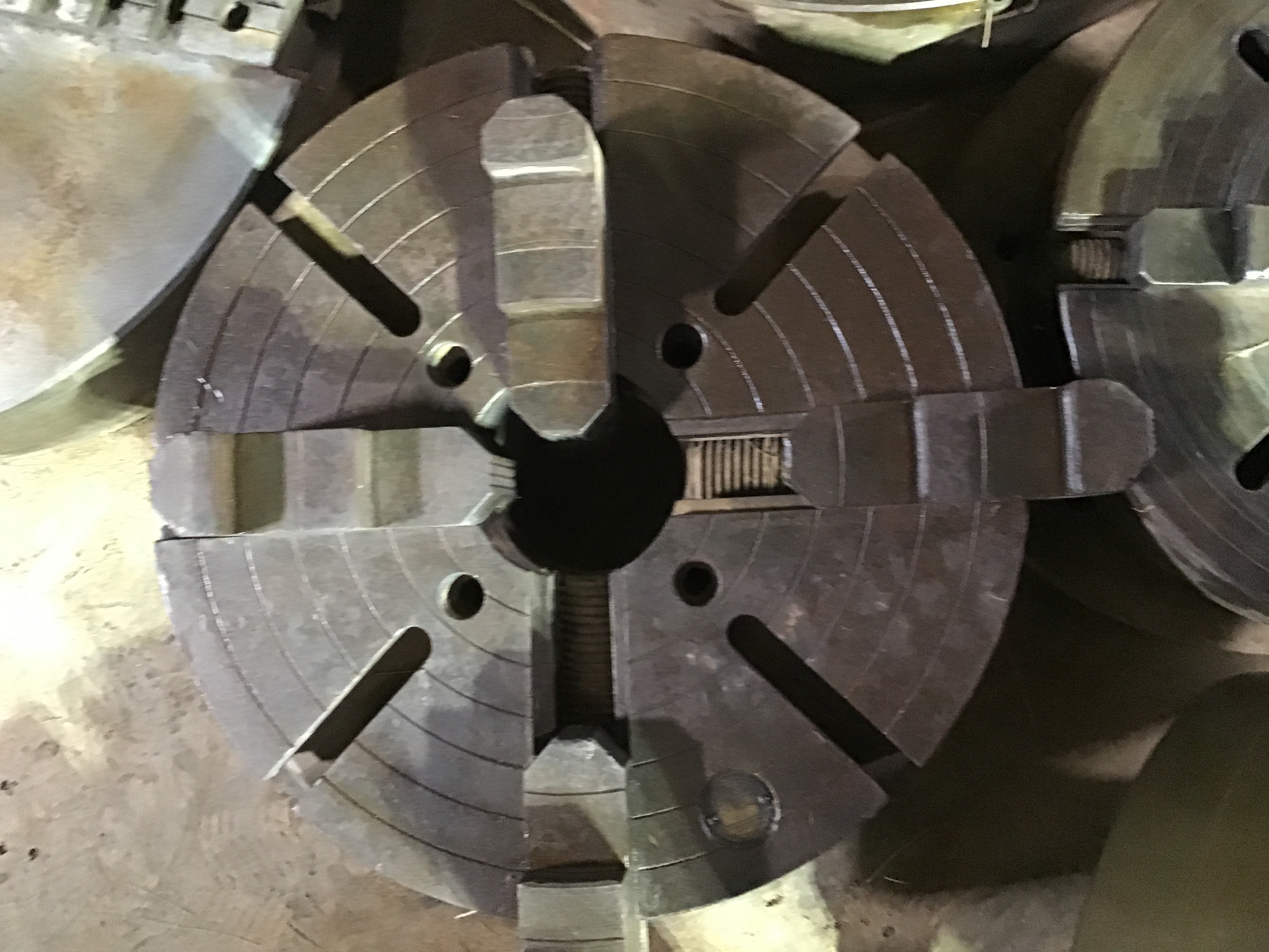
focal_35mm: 31
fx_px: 1136
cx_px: 634
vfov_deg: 45.4
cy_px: 476
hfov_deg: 58.4
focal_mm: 3.3
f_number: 2.4
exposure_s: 1/15
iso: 400
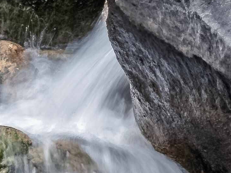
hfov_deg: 3.6
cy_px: 59
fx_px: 3624
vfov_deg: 2.7
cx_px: -60
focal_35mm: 543
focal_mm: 82
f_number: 22
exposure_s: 1/8
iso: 200
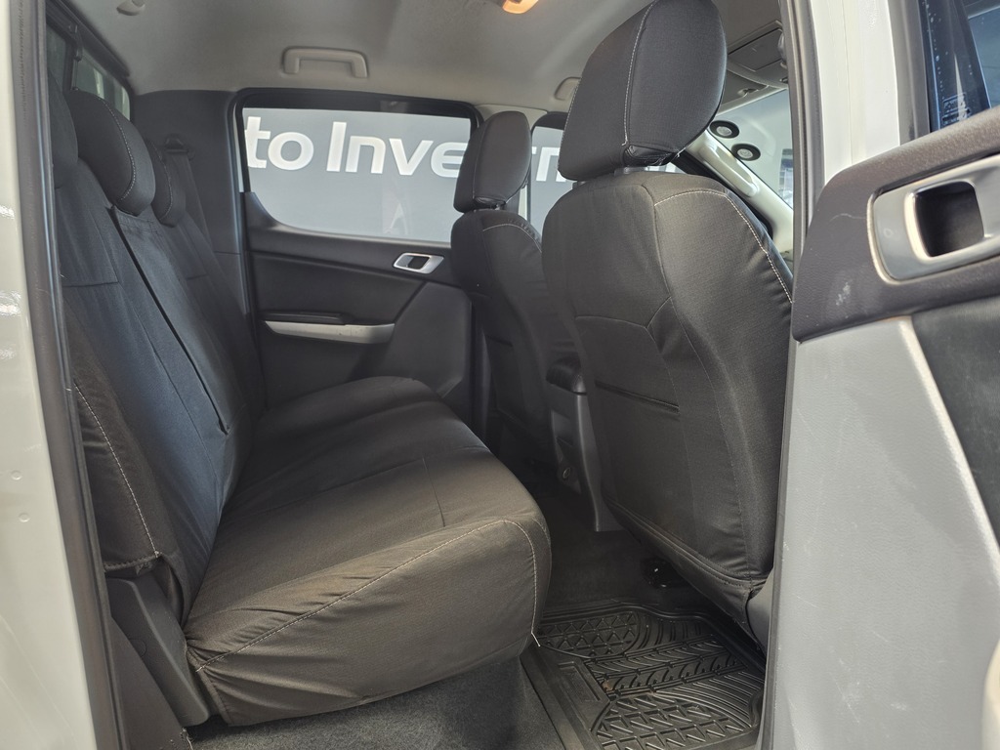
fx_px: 664
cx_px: 500
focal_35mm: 23
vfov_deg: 58.9
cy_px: 375
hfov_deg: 73.9
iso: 250
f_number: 1.7
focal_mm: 6.25
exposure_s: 1/100
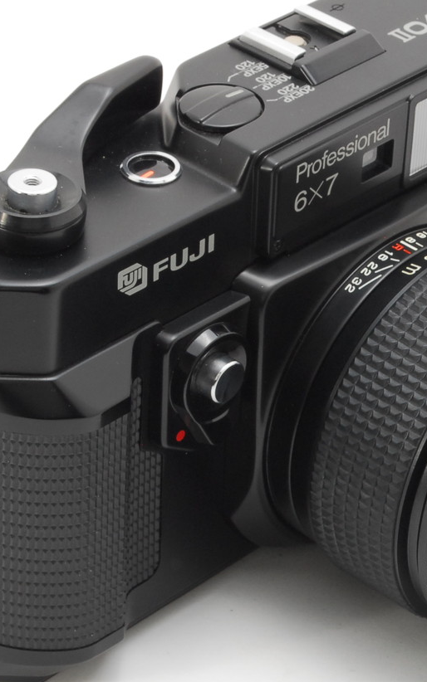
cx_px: 483
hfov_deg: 7.9
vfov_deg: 12.8
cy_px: 325
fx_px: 3052
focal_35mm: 164
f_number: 16
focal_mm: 55
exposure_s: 1/160
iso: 400
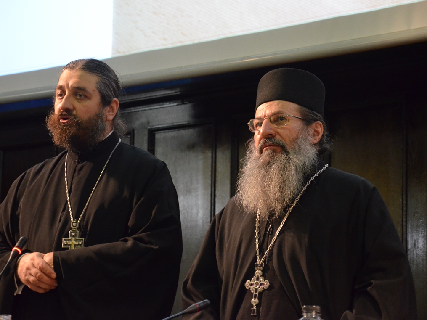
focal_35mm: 148
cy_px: 160
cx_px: 194
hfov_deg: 13.3
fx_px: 1825
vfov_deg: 10.0
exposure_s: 1/20
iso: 3200
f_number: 5.6
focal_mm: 90
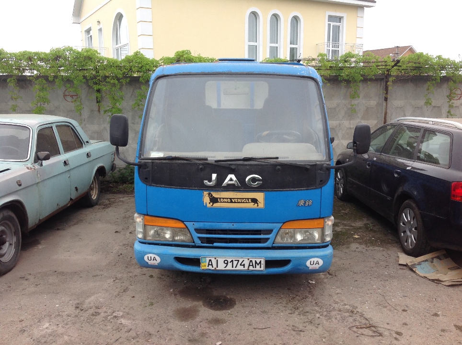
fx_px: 466
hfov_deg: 52.7
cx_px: 231
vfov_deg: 40.6
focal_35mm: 35
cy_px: 172
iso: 50
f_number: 2.4
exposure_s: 1/378
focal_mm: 4.28
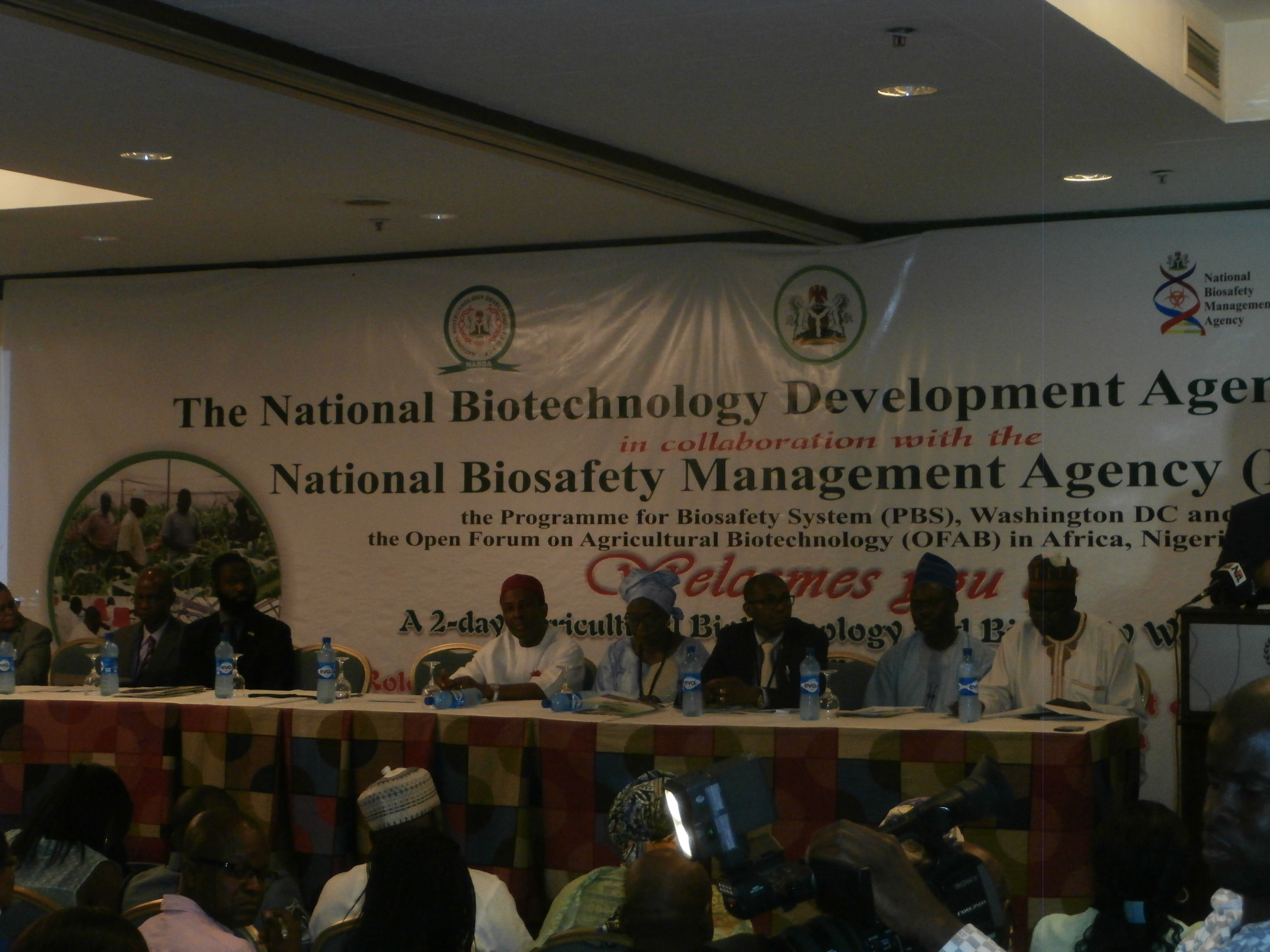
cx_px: 635
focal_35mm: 68
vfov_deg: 21.6
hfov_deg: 28.6
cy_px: 476
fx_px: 2495
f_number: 4.7
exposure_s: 1/40
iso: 400
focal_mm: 12.1
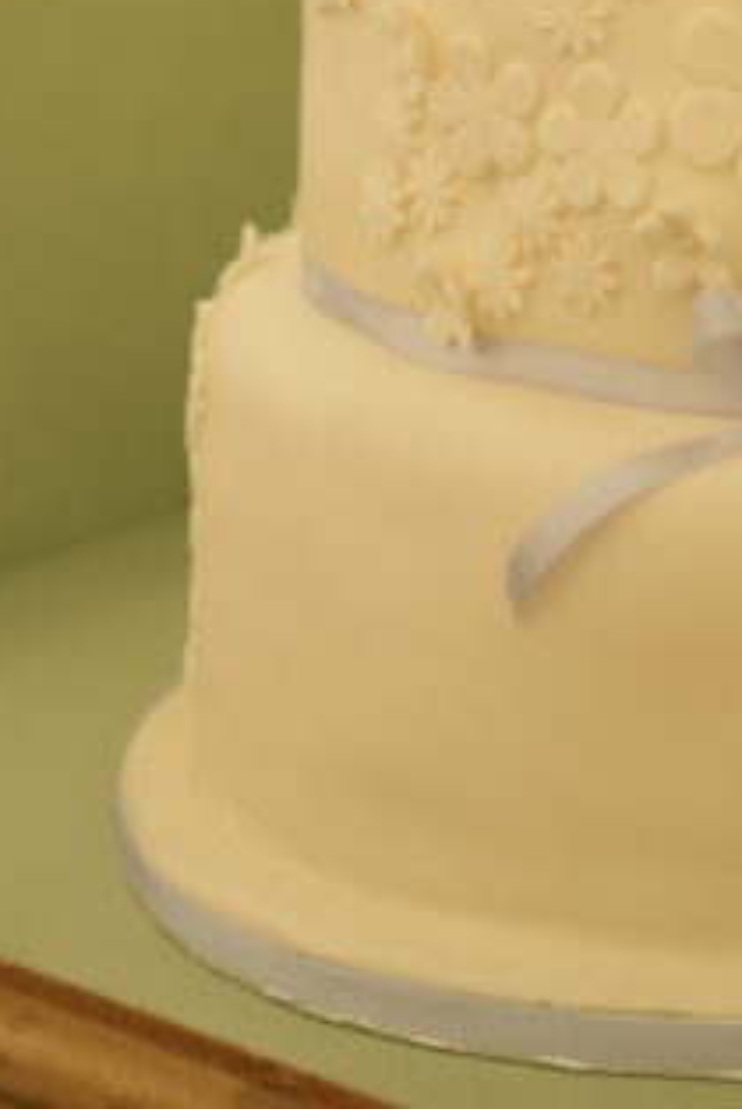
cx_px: 768
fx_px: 5028
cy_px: -558
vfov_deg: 12.0
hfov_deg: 8.4
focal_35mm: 163
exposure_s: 1/250
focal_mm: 50
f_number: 1.8
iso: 400
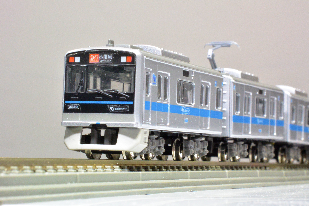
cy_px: 103
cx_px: 154
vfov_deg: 12.7
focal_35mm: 108
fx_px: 927
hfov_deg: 18.9
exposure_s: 1/2.5
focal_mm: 40
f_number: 22
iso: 800
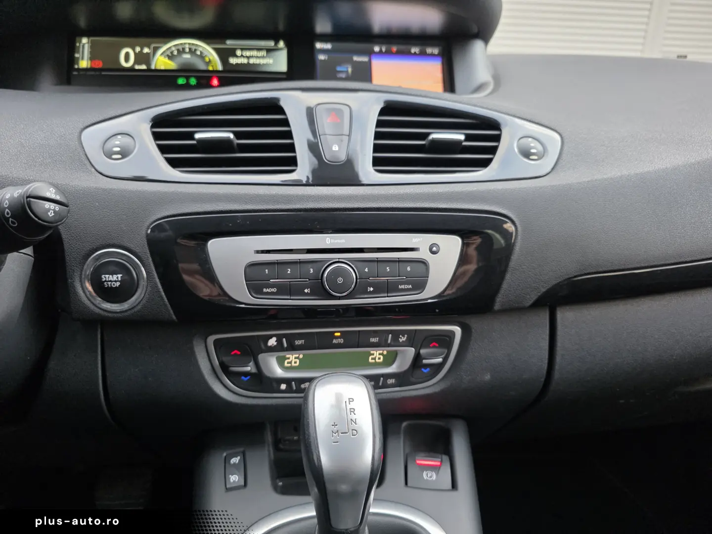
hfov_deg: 73.9
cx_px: 356
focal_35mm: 23
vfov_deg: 58.9
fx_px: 473
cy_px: 267
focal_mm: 6.3
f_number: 1.7
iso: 400
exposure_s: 1/100
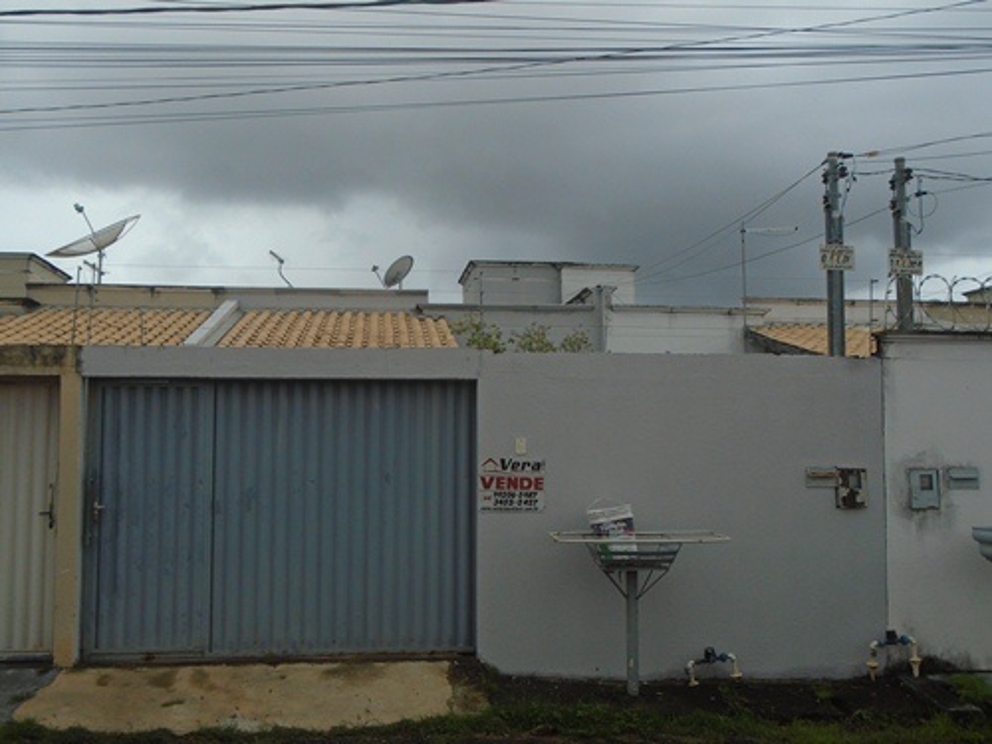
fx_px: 1032
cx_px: 496
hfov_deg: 51.4
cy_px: 372
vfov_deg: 39.7
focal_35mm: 36
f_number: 3.8
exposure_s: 1/800
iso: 100
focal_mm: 6.4
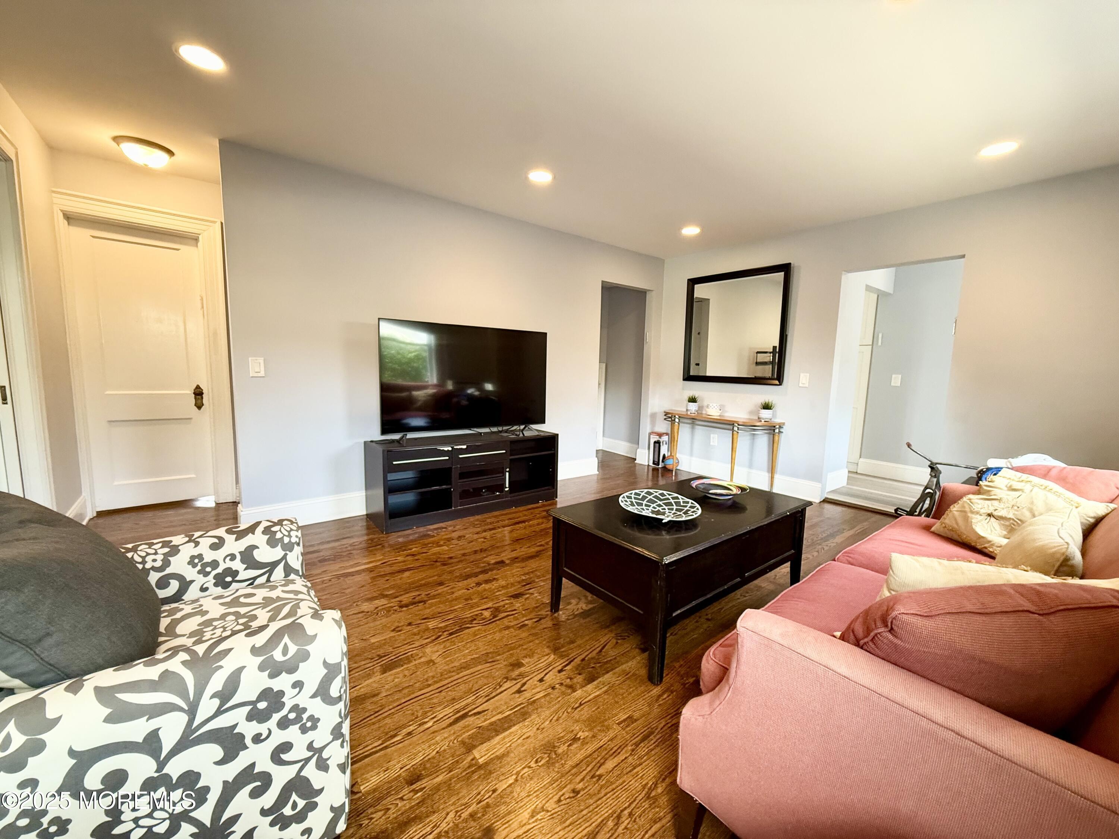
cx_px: 560
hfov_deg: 102.1
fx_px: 453
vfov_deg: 85.7
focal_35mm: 14
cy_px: 420
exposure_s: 1/60
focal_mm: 2.22
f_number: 2.2
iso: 250
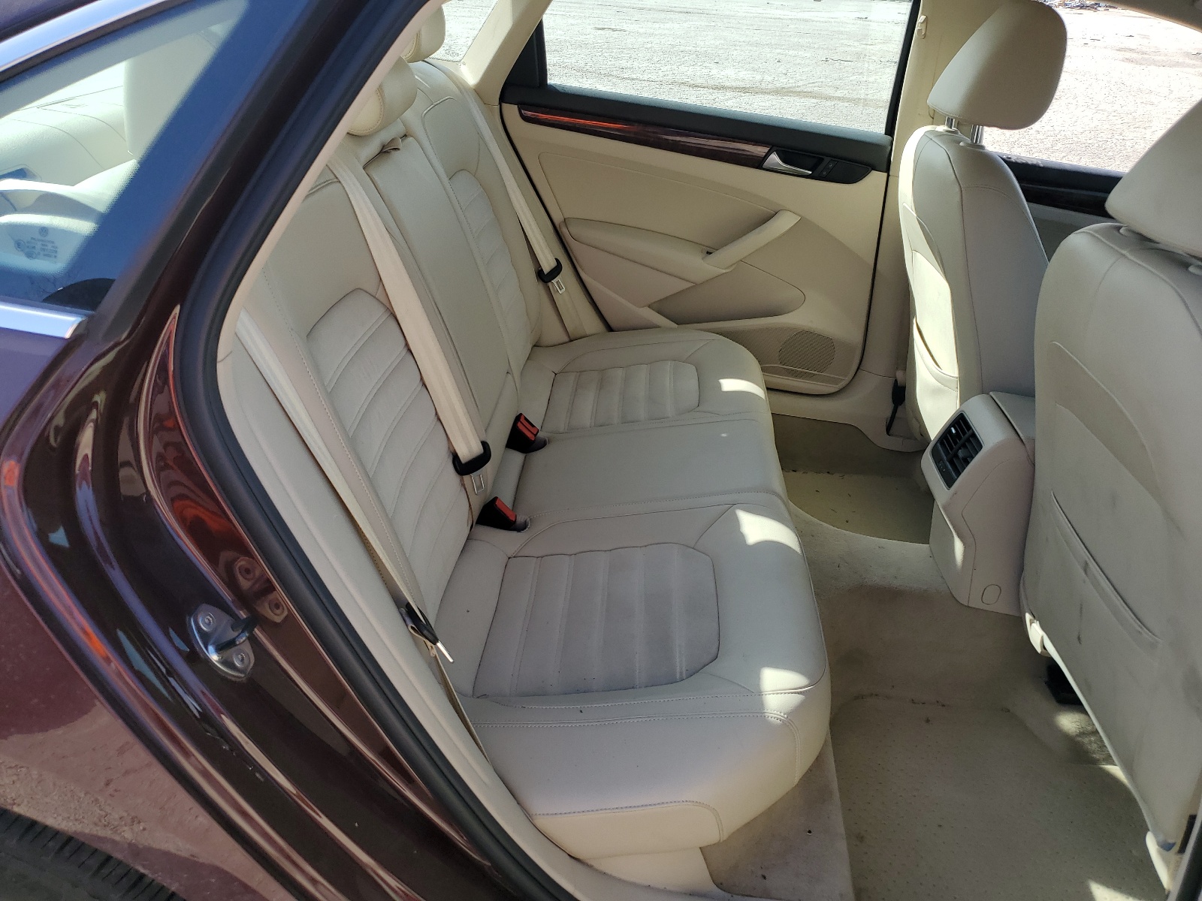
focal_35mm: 26
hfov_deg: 67.3
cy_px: 450
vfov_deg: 53.1
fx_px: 903
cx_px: 601
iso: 50
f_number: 1.5
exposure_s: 1/1111
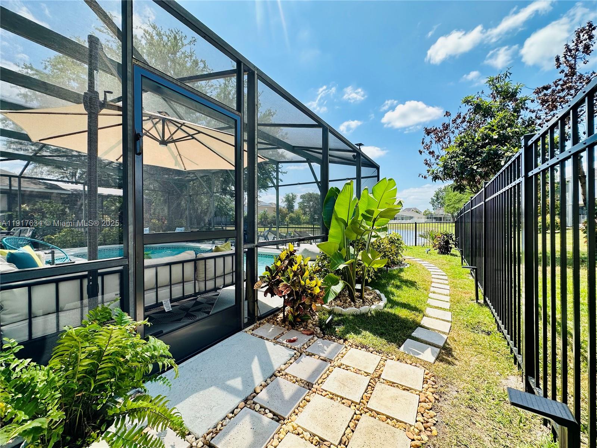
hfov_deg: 102.1
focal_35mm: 14
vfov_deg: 85.7
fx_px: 241
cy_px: 224
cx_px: 298
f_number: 2.2
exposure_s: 1/818
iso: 40
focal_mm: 2.22
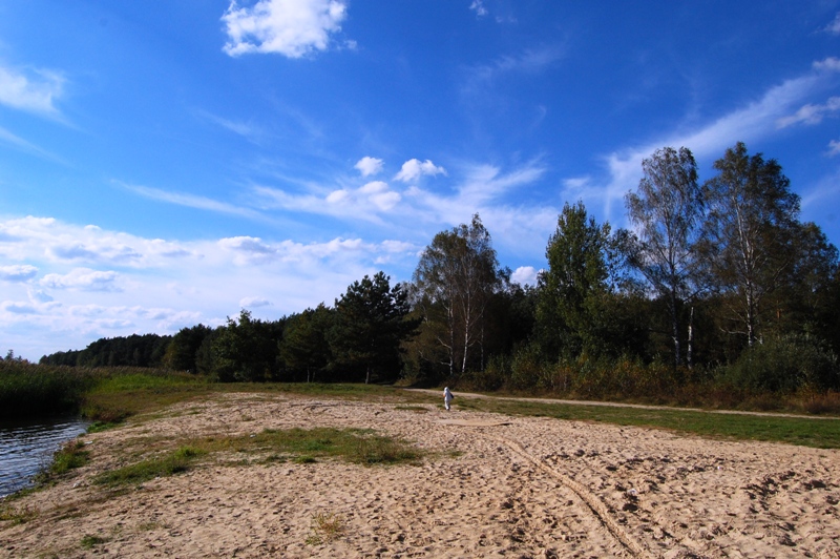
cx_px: 420
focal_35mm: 27
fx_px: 629
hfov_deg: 67.4
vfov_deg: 47.9
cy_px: 280
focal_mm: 18
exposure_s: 1/1250
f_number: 8
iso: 400
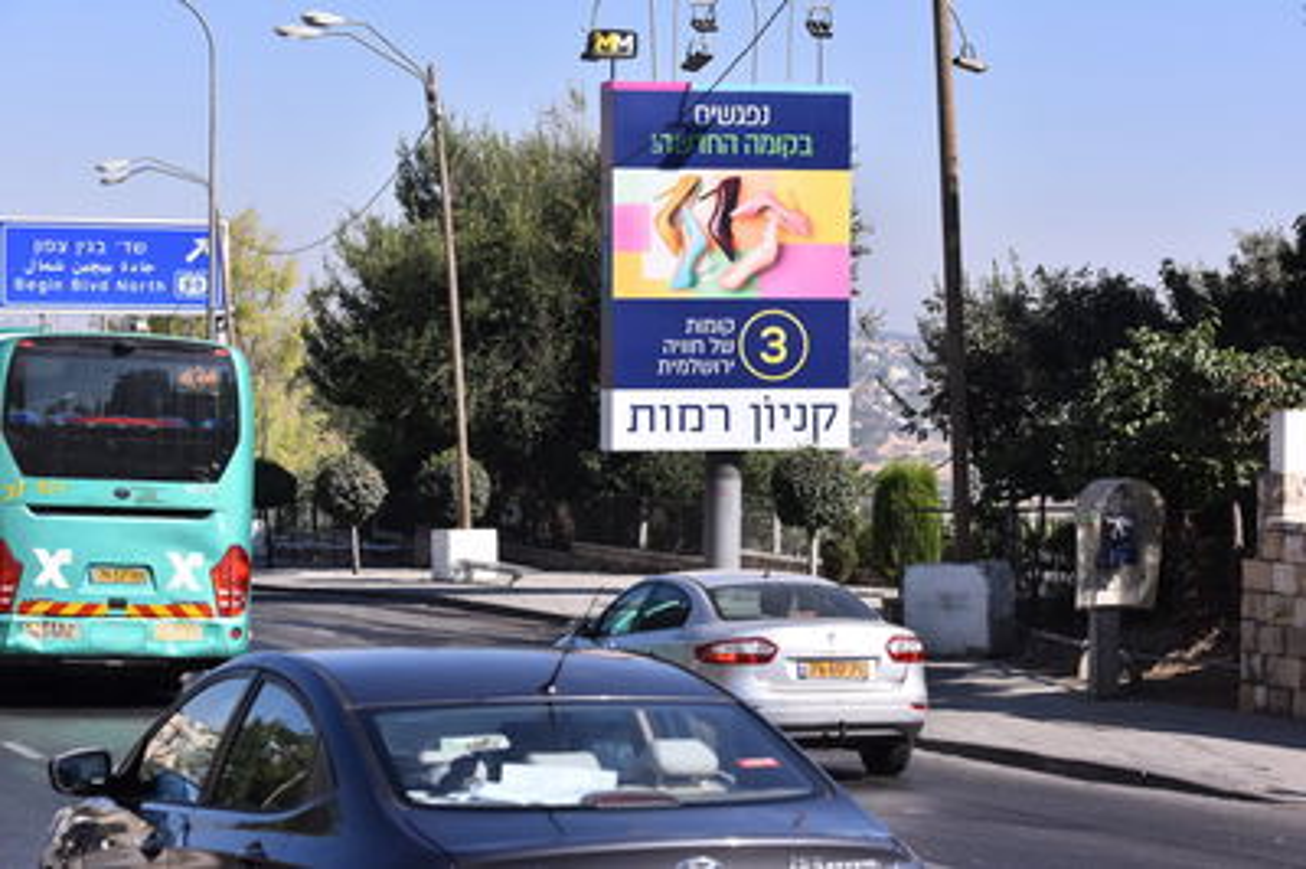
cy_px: 434
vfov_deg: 15.9
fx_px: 3117
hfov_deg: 23.7
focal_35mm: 86
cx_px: 653
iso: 400
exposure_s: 1/1250
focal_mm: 86
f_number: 7.1
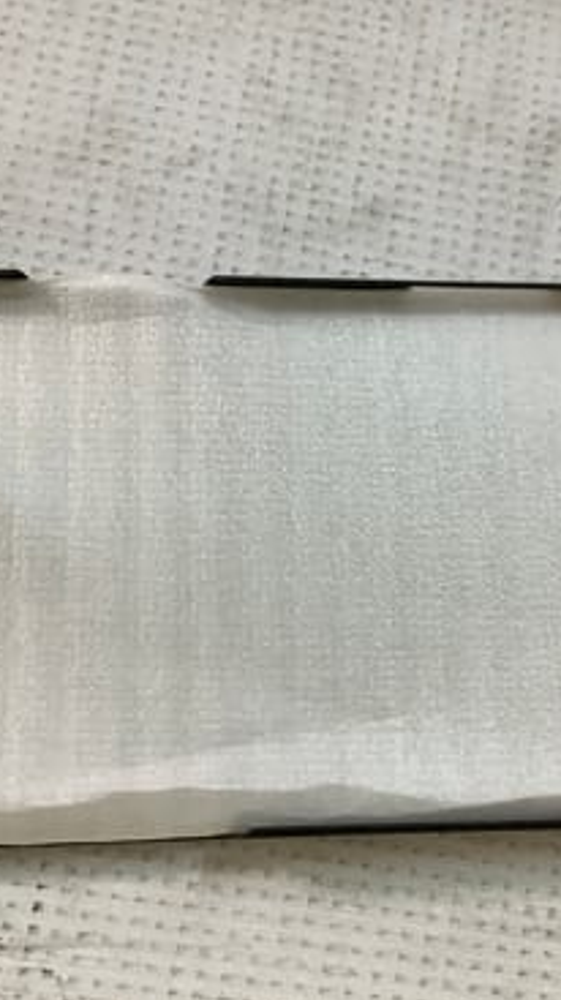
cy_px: 503
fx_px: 1218
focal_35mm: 46
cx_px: 313
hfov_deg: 25.9
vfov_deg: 44.6
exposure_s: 1/50
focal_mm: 3.3
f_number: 2.4
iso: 100
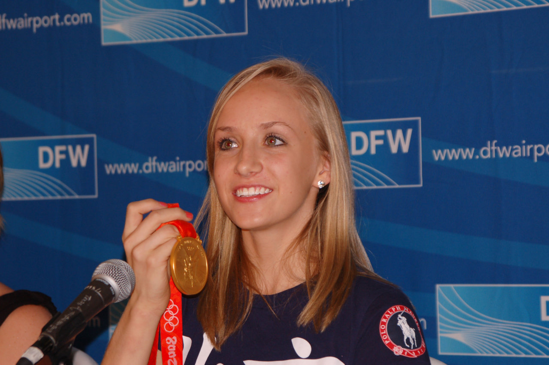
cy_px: 182
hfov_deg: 12.5
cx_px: 274
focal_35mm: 165
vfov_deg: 8.3
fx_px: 2514
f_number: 5.6
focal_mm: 110
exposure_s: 1/60
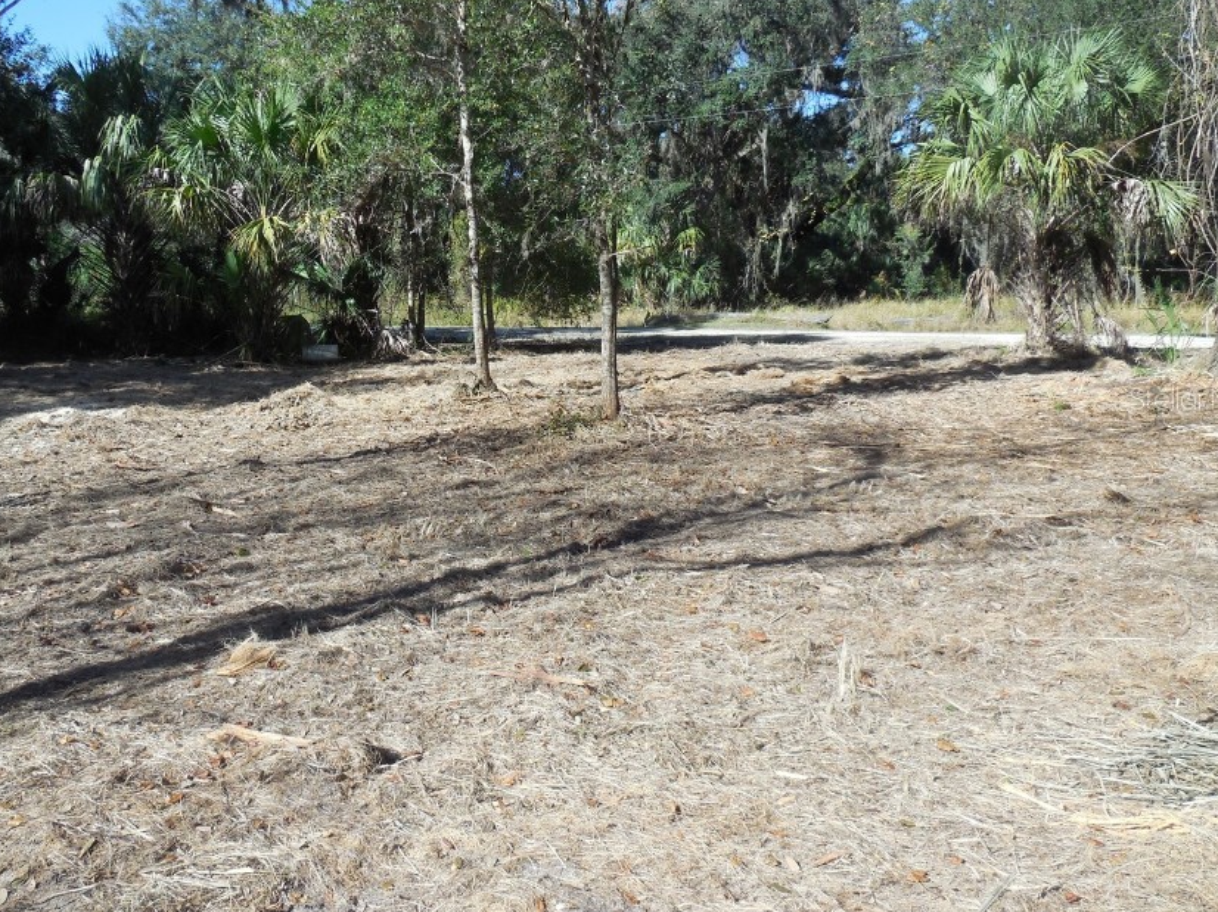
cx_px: 513
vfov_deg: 45.3
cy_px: 398
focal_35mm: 31
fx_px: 1090
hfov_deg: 58.1
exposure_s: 1/800
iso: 125
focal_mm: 4.5
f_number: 3.1
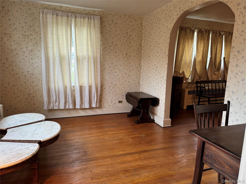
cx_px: 123
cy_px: 92
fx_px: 171
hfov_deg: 71.6
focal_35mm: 24
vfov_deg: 56.8
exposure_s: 1/60
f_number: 1.78
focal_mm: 6.76
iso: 200
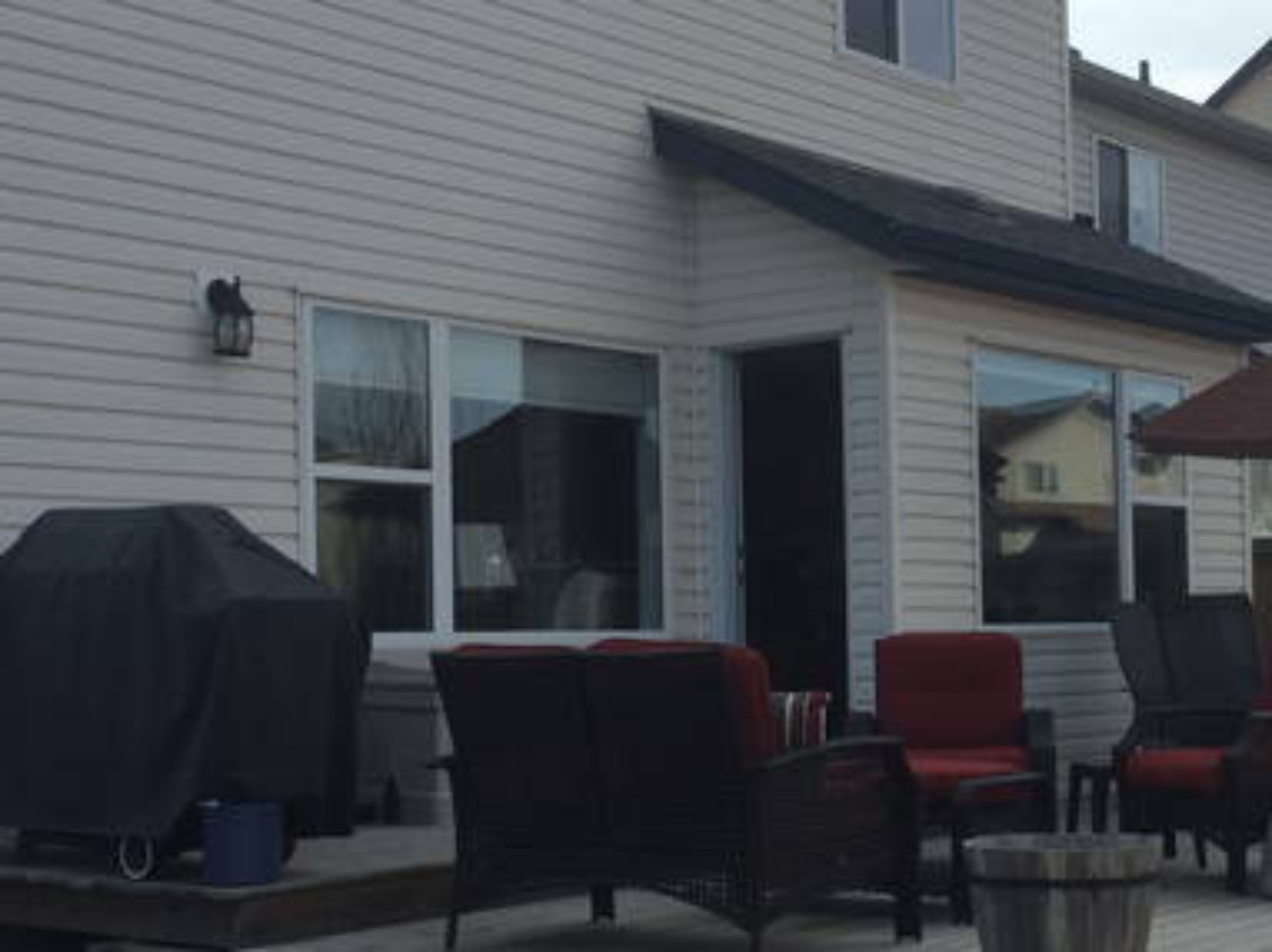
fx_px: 2203
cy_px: 559
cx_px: 996
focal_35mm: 60
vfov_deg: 24.4
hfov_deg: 31.5
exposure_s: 1/1883
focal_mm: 4.15
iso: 32
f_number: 2.2
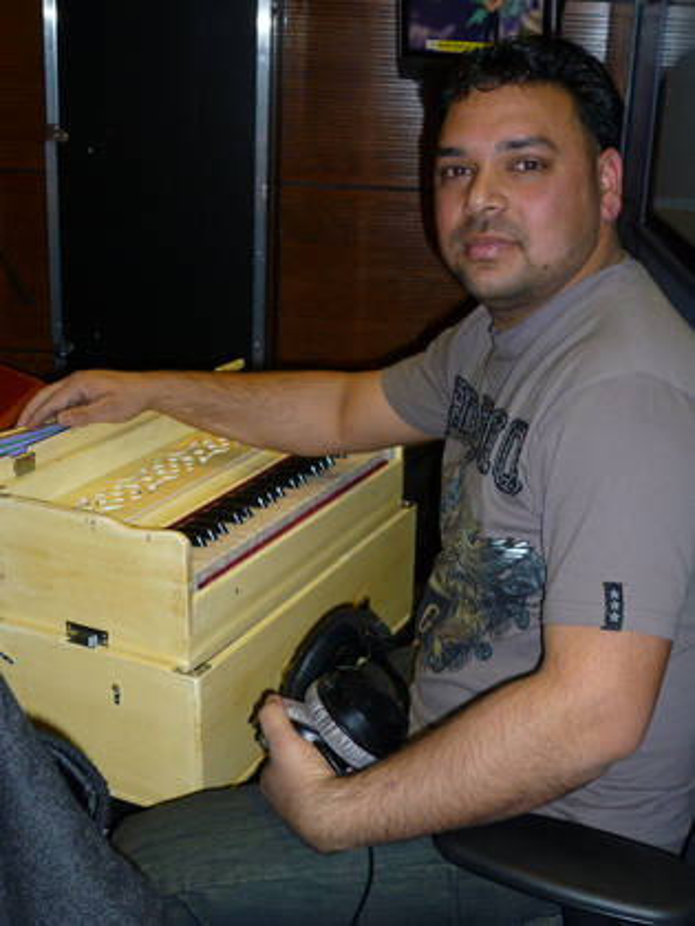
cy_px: 463
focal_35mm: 47
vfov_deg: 40.4
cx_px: 348
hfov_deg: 30.9
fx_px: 1258
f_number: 4.7
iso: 160
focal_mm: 8.2
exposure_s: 1/30
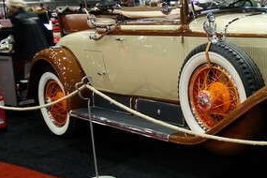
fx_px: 438
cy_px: 82
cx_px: 263
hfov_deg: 31.5
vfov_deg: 23.0
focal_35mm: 59
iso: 200
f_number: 1.8
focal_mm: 10.4
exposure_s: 1/30
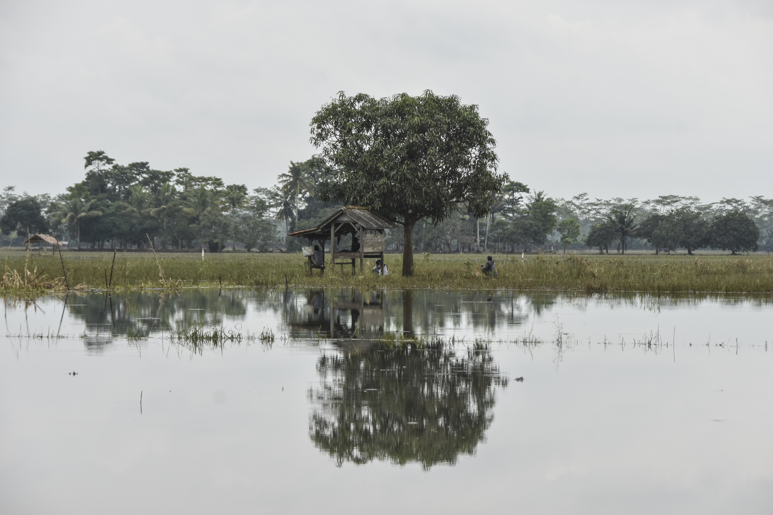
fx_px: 3060
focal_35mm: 142
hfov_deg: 14.4
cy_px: 258
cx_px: 386
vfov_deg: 9.6
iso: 400
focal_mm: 95
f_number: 7.1
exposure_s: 1/1250
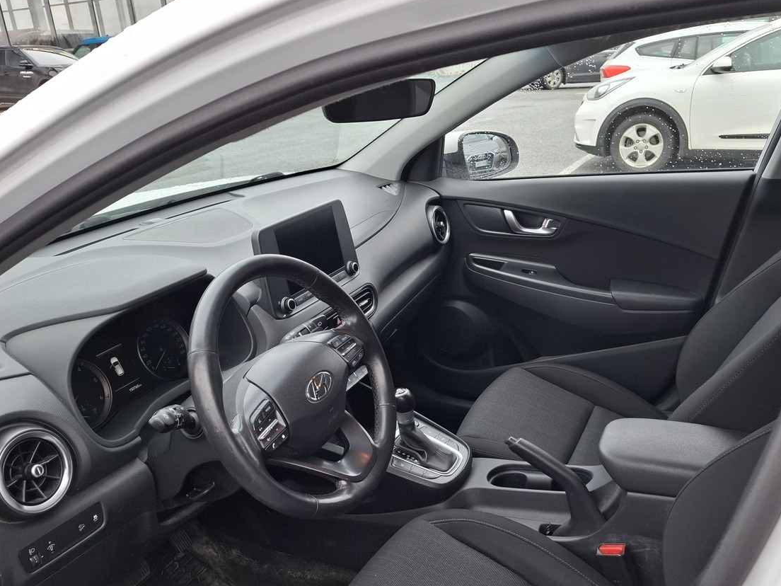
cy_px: 362
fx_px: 677
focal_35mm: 30
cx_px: 407
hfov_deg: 59.9
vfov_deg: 46.4
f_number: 1.8
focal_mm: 5.54
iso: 64
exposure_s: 1/100
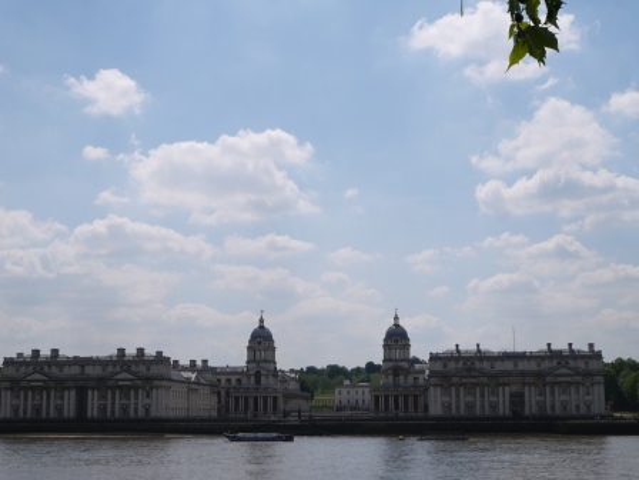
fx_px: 1108
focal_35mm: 60
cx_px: 320
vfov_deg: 24.4
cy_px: 240
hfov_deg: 32.2
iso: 160
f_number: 13
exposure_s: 1/500
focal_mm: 30
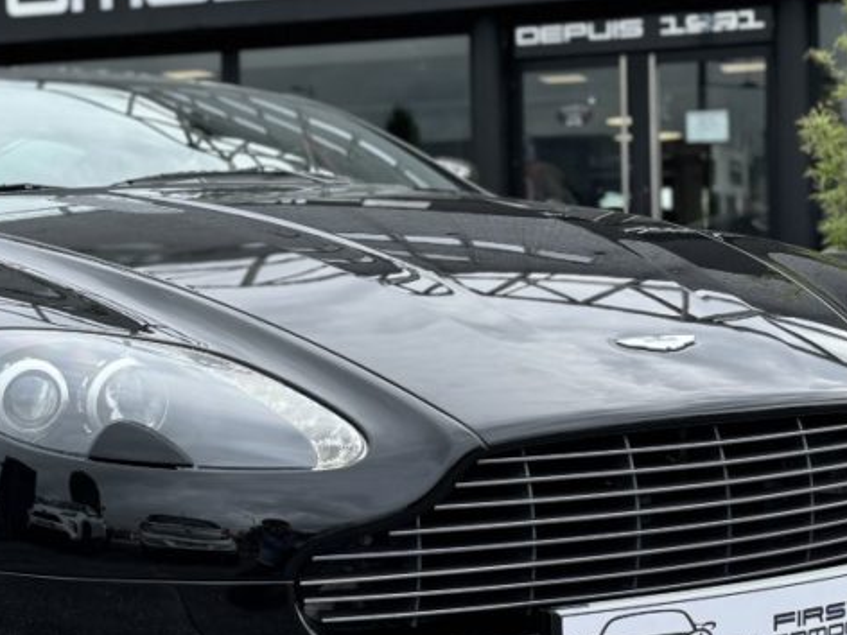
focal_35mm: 61
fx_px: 1493
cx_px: 364
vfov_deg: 23.9
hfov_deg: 31.6
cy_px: 217
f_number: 1.78
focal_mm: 6.76
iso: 80
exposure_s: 1/1721
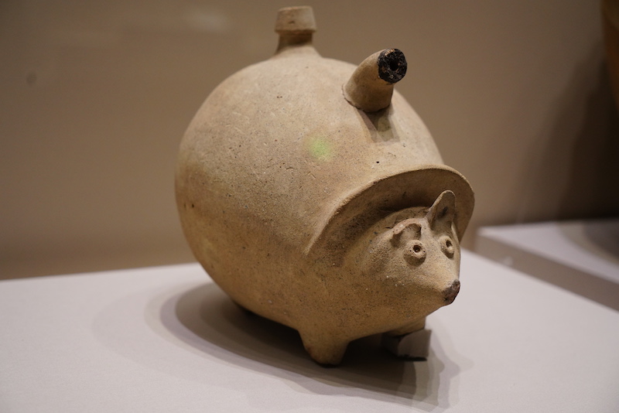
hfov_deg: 38.9
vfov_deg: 26.5
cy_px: 206
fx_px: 877
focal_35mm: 51
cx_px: 310
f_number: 4
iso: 2500
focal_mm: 51
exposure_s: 1/100
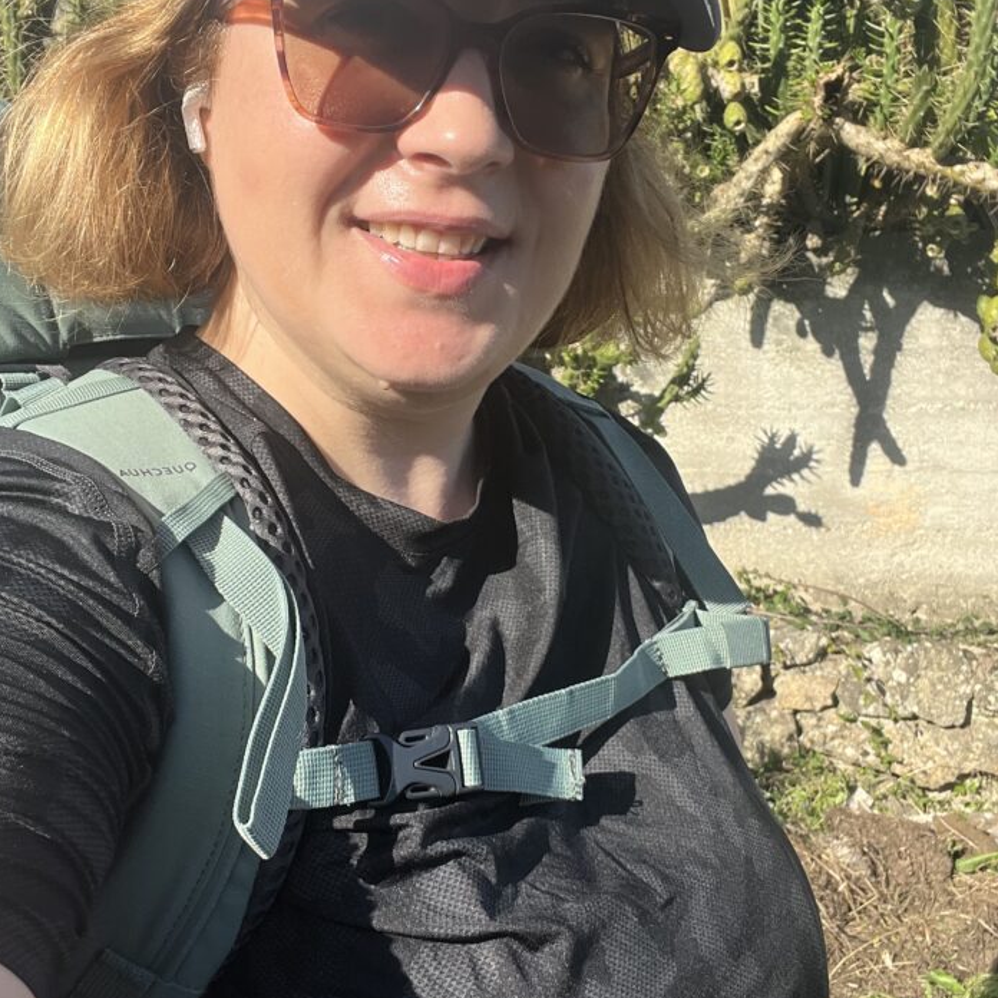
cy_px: 446
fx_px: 1272
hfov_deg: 42.8
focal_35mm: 39
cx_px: 449
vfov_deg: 42.8
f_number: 2.2
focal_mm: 2.71
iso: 32
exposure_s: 1/761
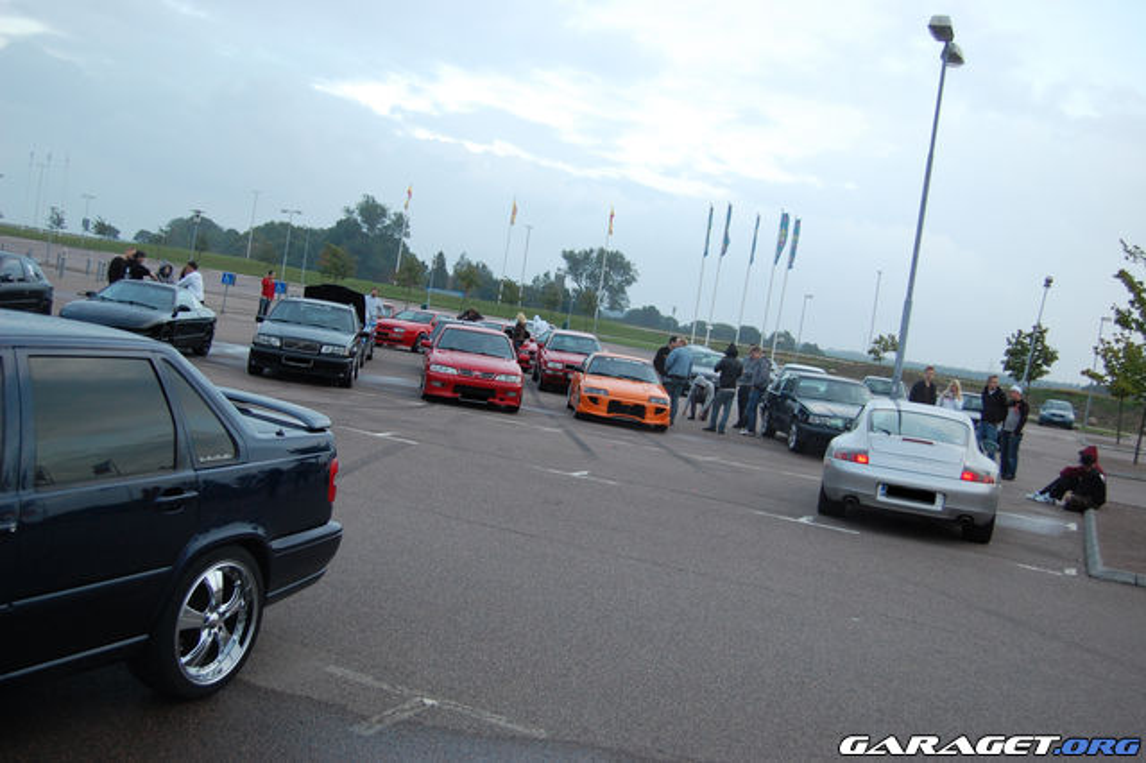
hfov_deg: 53.2
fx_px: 1145
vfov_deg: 36.8
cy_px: 382
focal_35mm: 36
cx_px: 573
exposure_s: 1/100
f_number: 5
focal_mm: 24
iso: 400
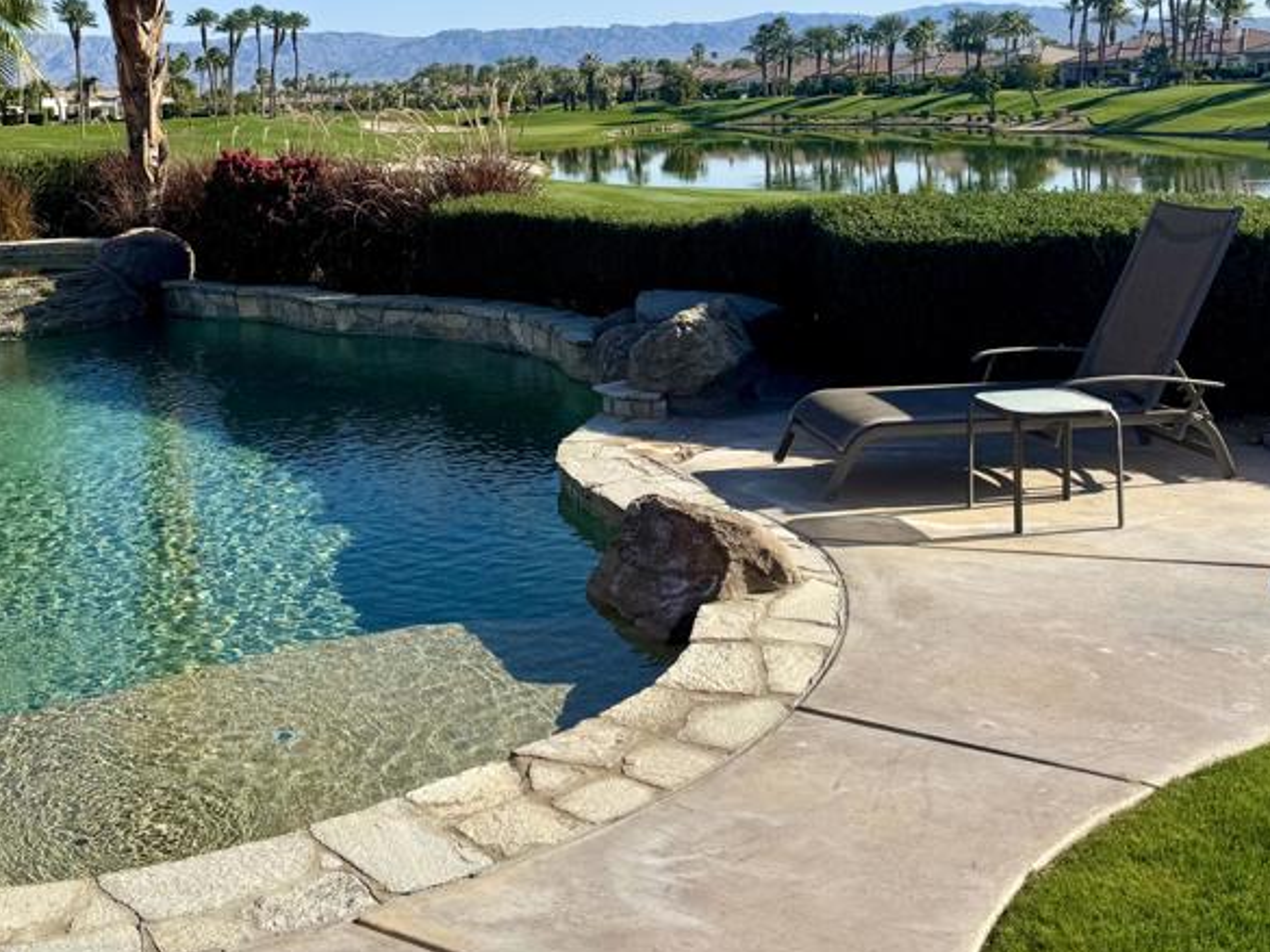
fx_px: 1541
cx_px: 378
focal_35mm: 42
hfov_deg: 43.8
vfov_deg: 33.4
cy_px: 202
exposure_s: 1/5348
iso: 80
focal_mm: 6.76
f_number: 1.78
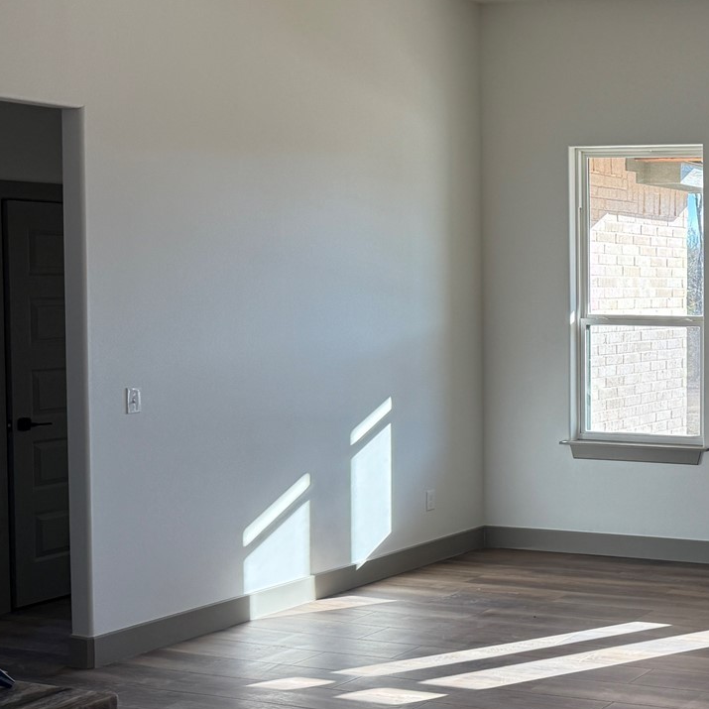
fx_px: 1321
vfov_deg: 30.0
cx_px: 912
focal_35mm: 57
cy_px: 342
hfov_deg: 25.9
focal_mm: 6.76
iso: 100
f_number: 1.78
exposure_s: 1/279
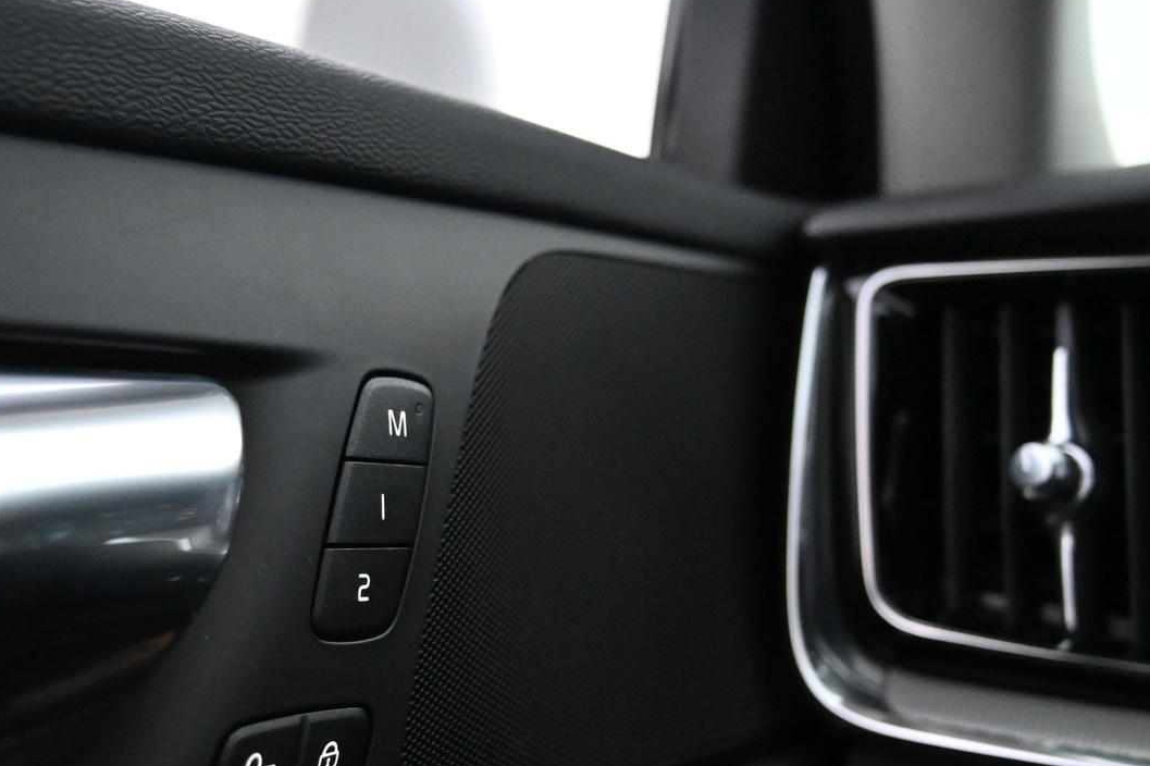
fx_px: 3672
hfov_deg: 17.7
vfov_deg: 11.9
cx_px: 364
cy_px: 559
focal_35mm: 115
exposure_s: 1/80
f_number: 6.3
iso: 5600
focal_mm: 50
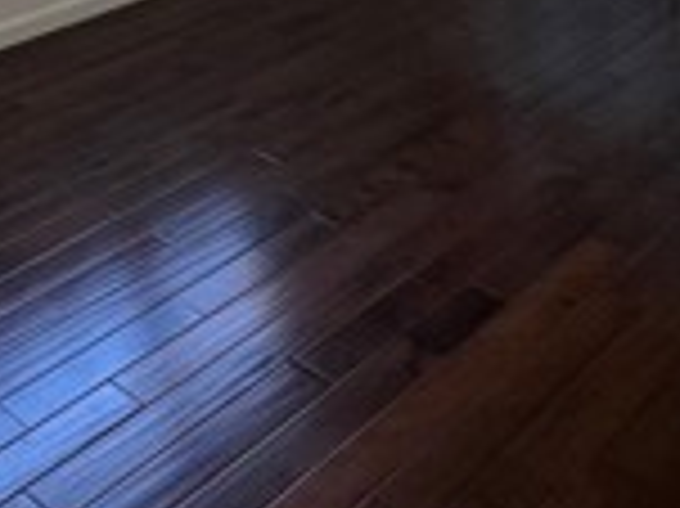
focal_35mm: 55
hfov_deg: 34.0
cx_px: 540
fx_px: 1080
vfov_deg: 21.5
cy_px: -288
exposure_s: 1/99
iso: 80
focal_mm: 1.57
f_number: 1.8
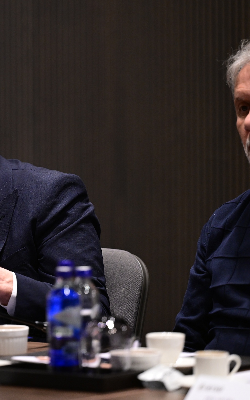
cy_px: 200
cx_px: -2
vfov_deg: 9.8
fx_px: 2343
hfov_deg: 6.1
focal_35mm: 215
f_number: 2.8
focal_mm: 140
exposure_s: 1/250
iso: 1600
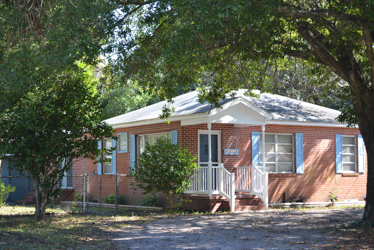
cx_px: 186
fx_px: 665
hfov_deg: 31.4
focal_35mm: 64
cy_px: 124
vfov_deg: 21.2
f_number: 5.6
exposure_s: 1/125
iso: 220
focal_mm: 42
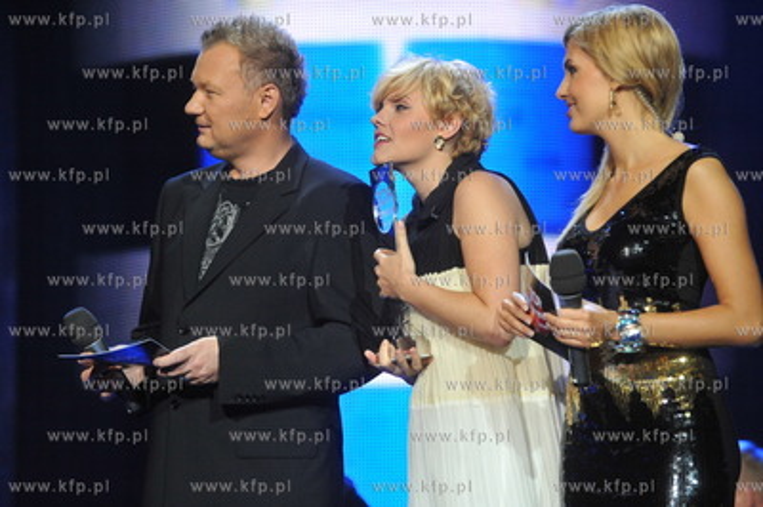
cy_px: 254
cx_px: 382
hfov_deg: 10.3
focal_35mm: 200
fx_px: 4235
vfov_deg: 6.9
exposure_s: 1/200
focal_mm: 200
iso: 3200
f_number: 5.6
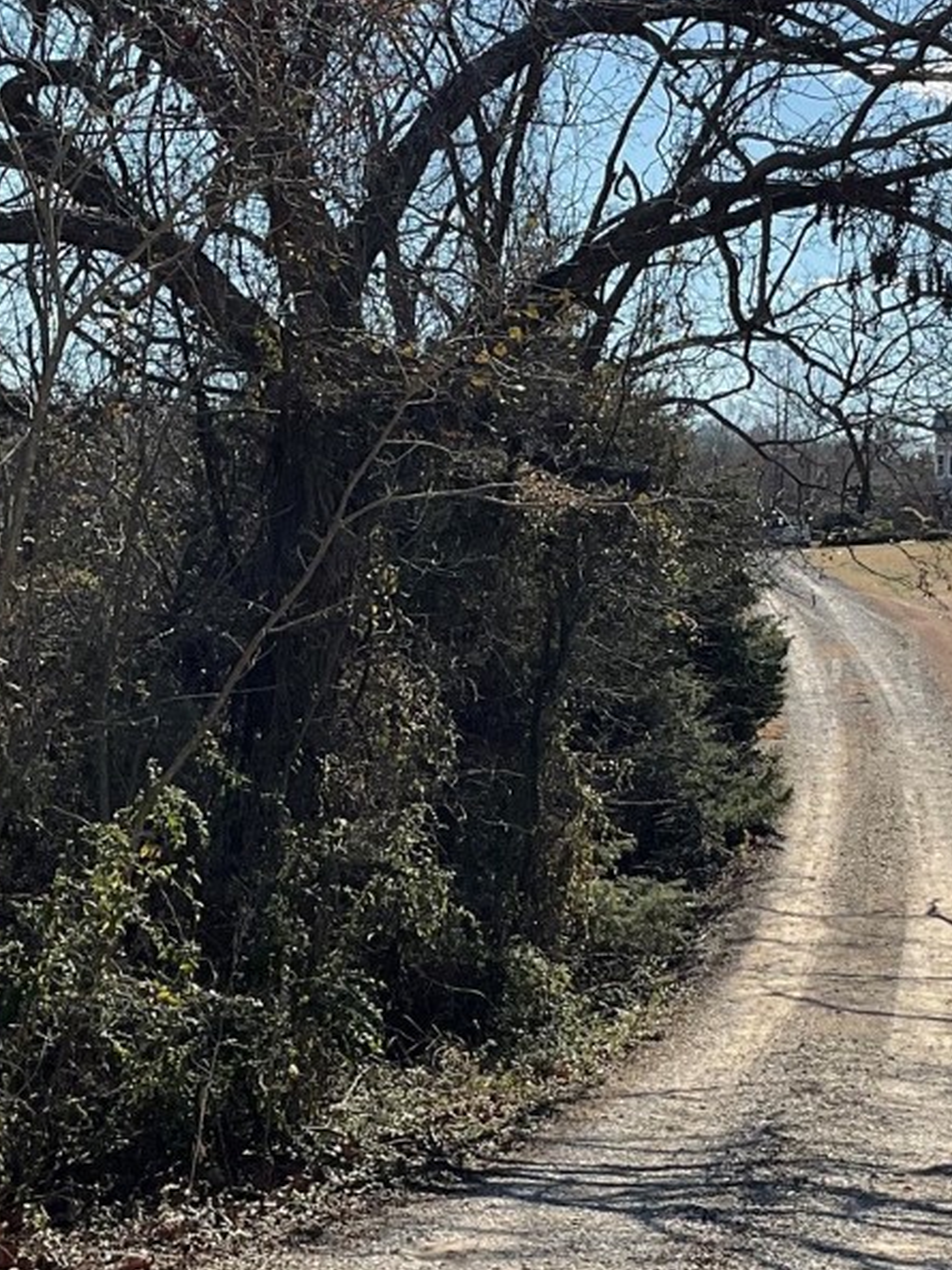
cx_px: 652
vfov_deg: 26.0
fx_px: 2752
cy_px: 603
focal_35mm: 75
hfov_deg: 19.5
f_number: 1.8
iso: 16
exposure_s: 1/2058
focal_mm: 3
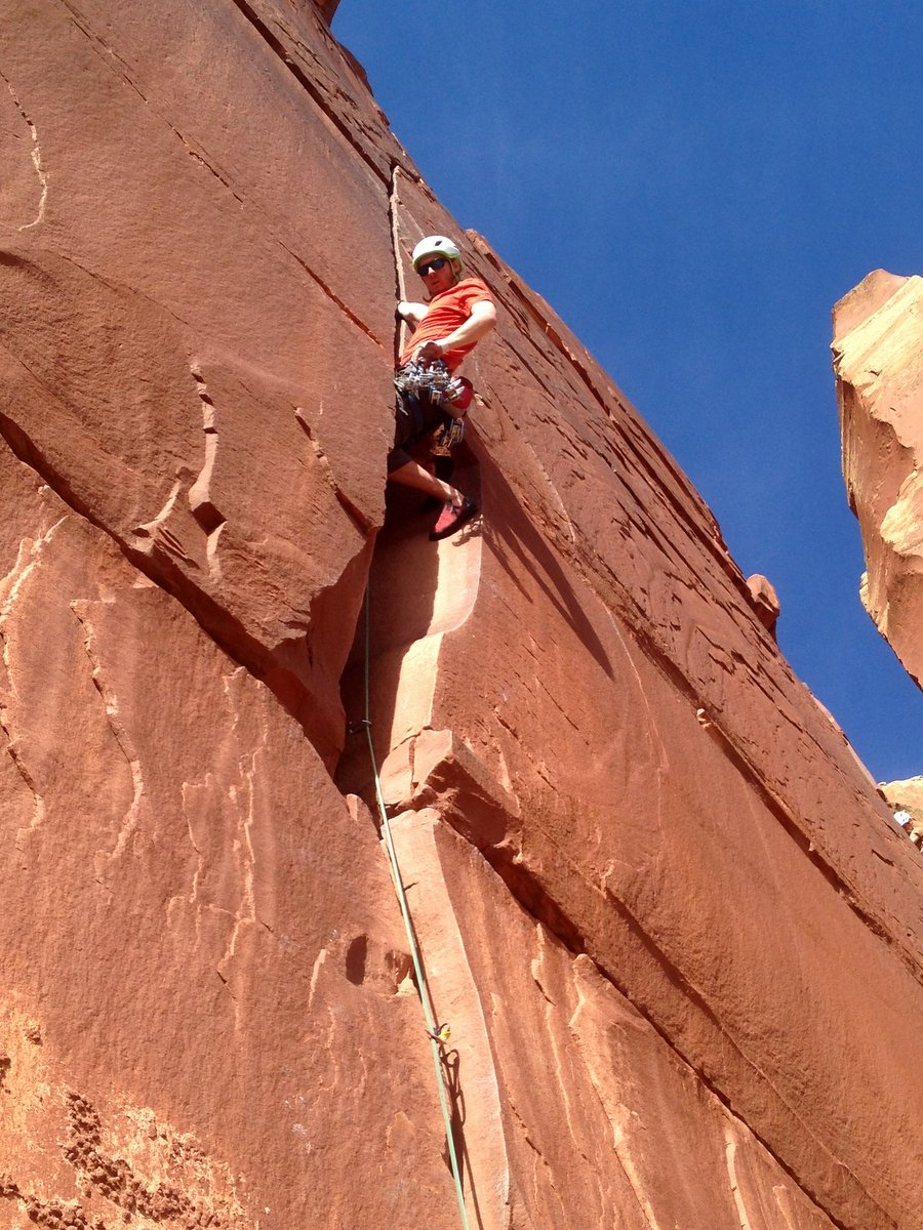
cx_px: 462
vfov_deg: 55.4
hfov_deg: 42.9
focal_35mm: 33
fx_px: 1173
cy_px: 615
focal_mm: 4.12
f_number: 2.4
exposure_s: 1/786
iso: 50
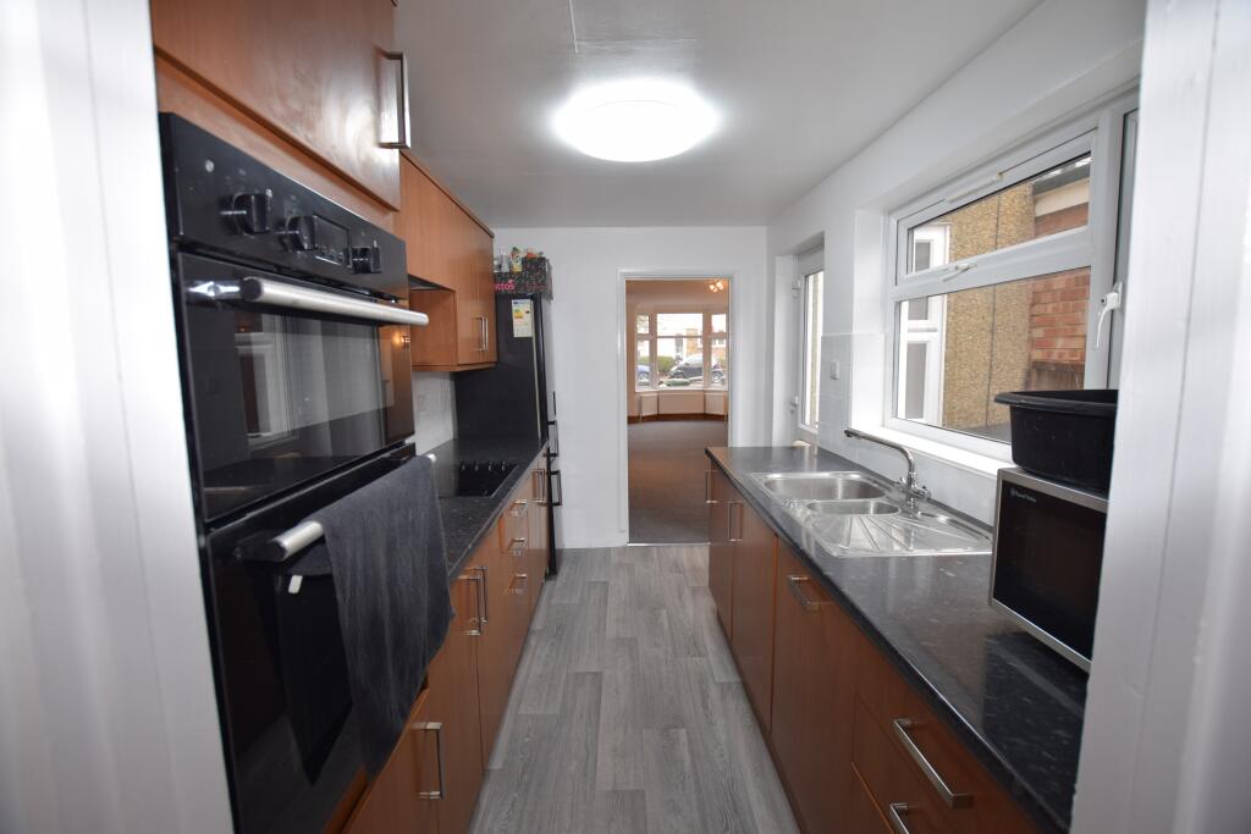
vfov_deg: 77.3
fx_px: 521
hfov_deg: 100.4
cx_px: 626
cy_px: 417
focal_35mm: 15
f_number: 4
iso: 400
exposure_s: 1/60
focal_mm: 10
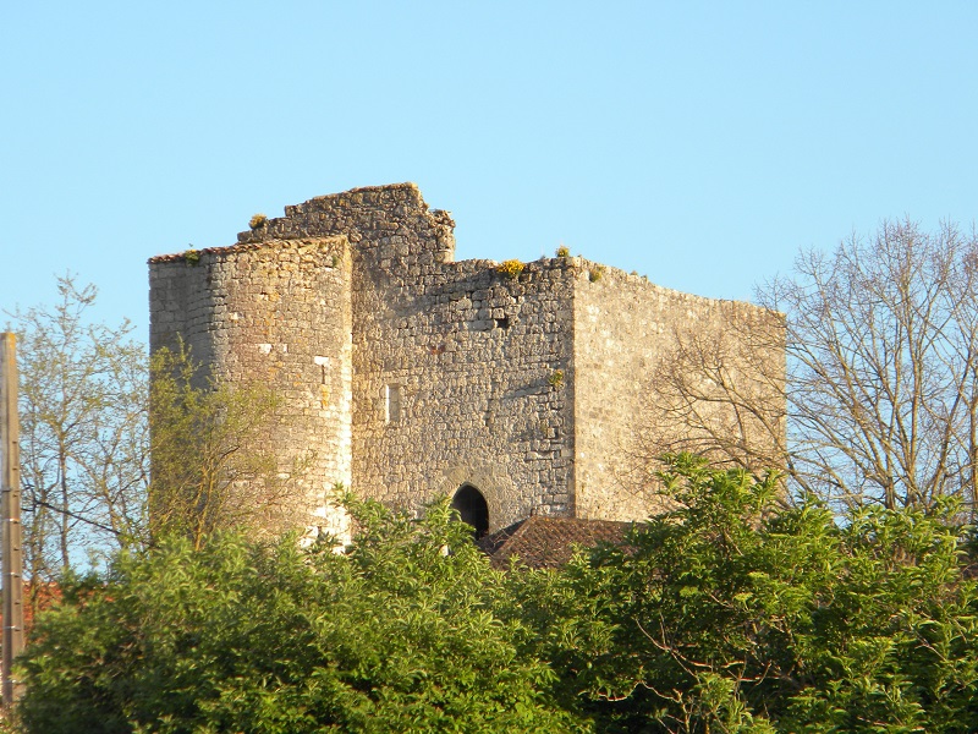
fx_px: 7854
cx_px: 489
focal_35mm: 278
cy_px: 367
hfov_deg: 7.1
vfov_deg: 5.3
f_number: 5.4
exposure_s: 1/196
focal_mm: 50.4
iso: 80
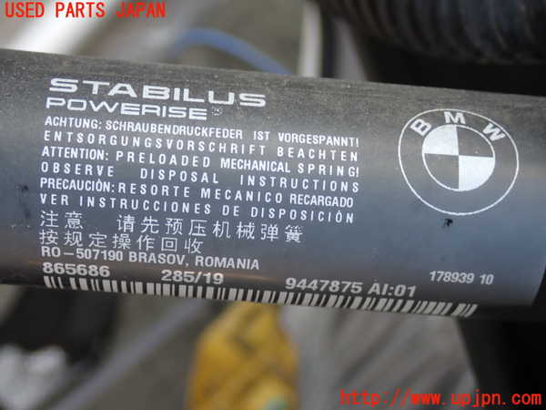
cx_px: 273
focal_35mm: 62
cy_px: 205
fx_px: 978
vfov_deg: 23.7
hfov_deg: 31.2
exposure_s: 1/125
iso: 125
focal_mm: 11.09
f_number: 3.6
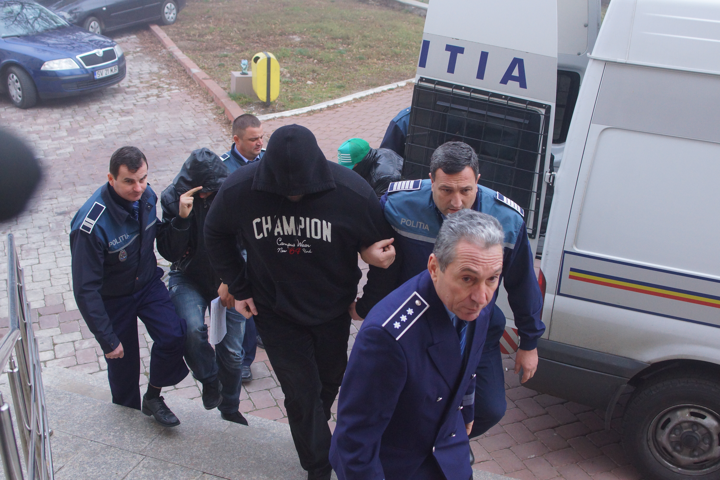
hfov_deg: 46.4
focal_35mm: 42
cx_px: 360
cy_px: 240
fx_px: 840
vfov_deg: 31.9
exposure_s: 1/640
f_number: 4.5
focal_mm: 28
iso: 800
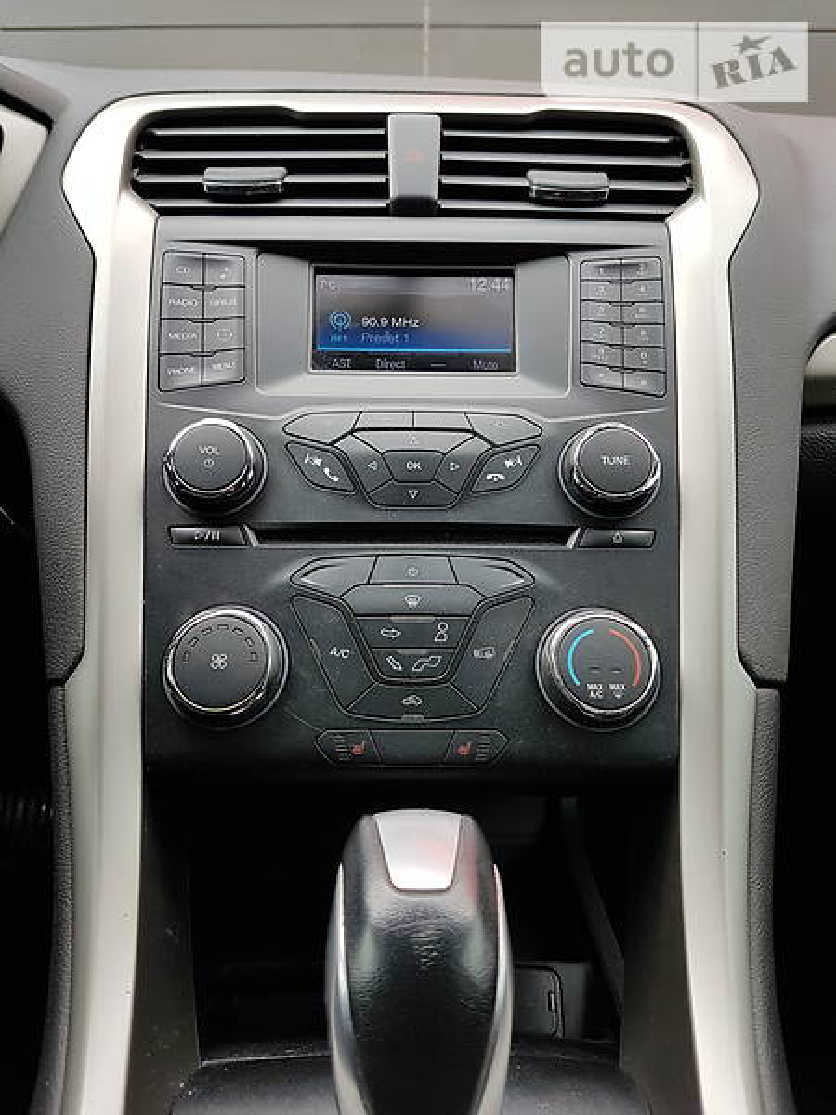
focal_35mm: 26
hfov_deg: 53.1
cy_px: 558
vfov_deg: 67.3
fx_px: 837
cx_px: 418
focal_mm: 4.2
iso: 40
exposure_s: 1/113
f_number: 1.7
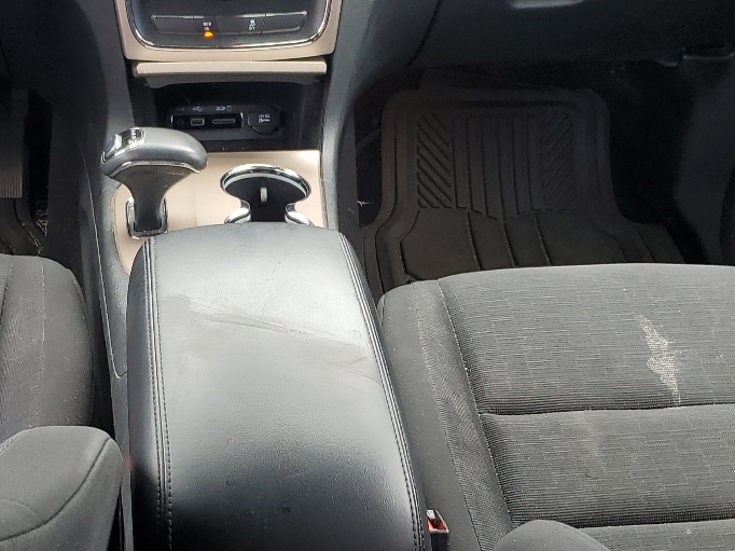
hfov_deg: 31.4
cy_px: 292
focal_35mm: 61
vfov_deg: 24.0
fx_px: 1295
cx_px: 241
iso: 50
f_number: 1.5
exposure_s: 1/222
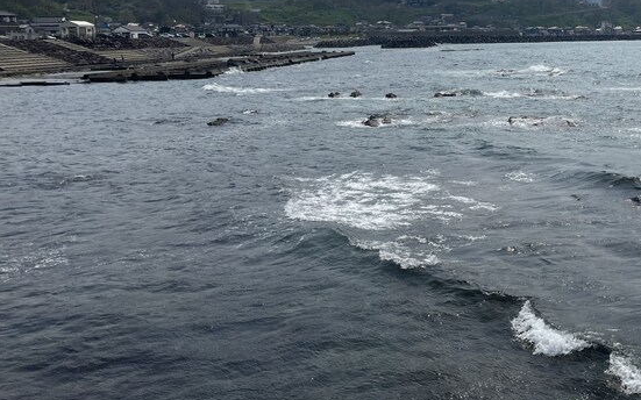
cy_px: 101
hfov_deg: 42.9
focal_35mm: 45
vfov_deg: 28.2
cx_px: 484
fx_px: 786
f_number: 1.6
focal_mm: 5.1
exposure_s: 1/9091
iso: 50
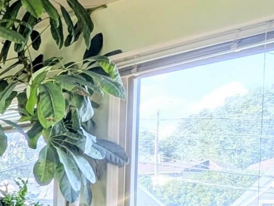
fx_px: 492
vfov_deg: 22.6
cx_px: -189
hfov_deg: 22.2
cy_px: 215
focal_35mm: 62
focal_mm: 2.23
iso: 39
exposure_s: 1/280
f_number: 1.95
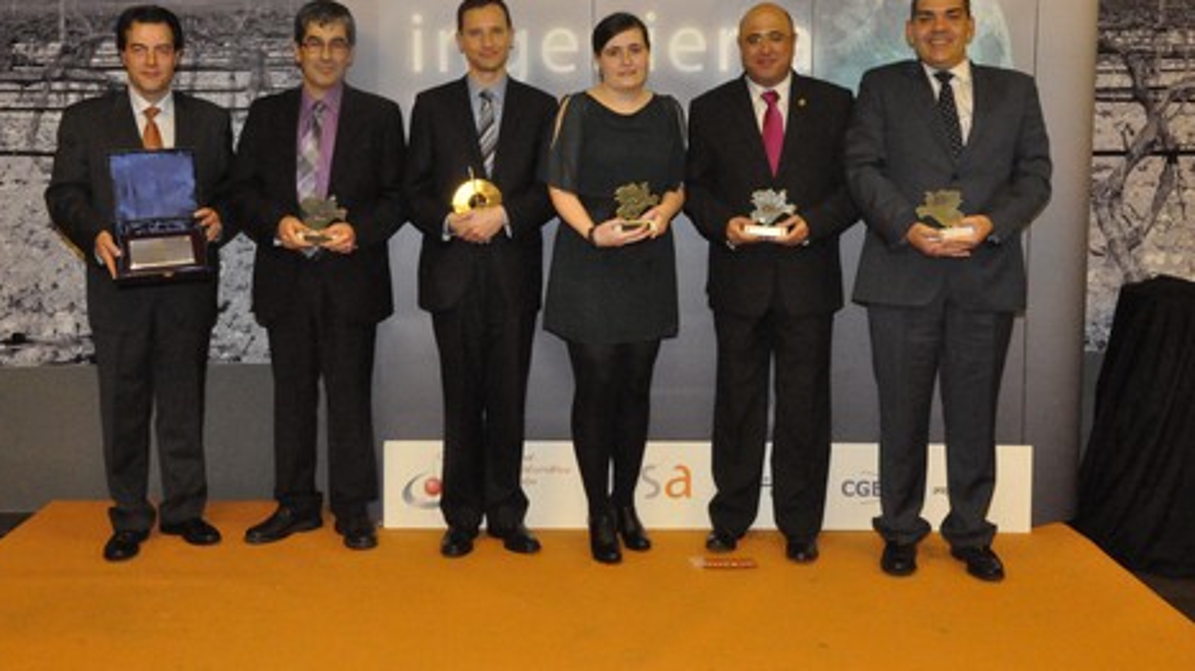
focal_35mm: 37
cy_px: 256
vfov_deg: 31.8
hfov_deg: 54.0
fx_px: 1172
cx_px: 568
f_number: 10
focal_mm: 22
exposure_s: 1/60
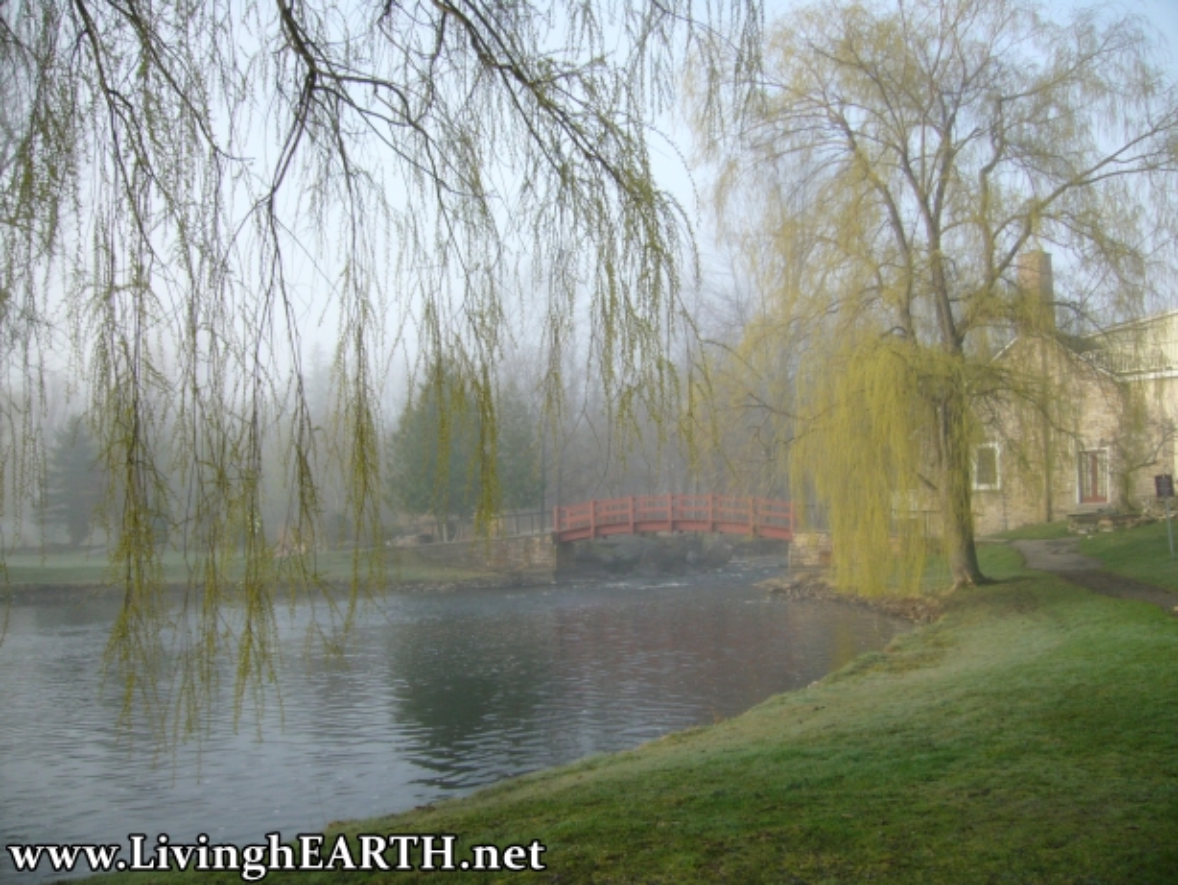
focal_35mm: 35
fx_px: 1192
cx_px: 589
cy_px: 442
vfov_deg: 40.7
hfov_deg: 52.6
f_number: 2.8
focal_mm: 5.8
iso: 100
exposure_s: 1/400
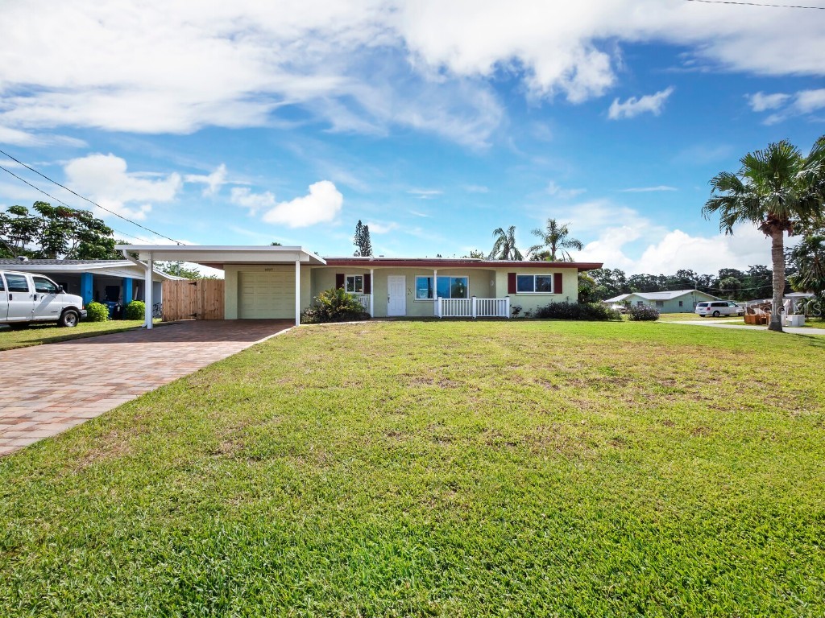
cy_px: 309
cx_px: 412
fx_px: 334
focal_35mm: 14
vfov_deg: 85.7
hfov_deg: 102.1
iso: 400
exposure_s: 1/200
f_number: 10
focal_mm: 7
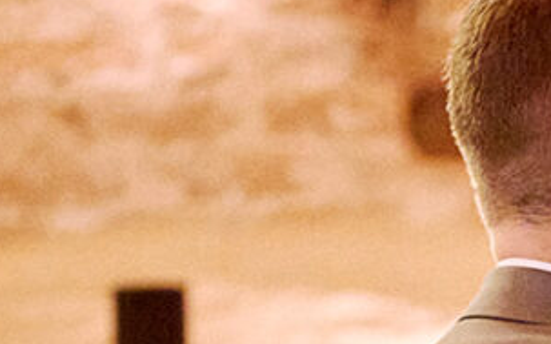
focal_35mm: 258
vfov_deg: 4.9
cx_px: 846
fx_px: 3872
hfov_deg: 8.0
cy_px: 830
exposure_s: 1/125
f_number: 1.8
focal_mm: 50
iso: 5000
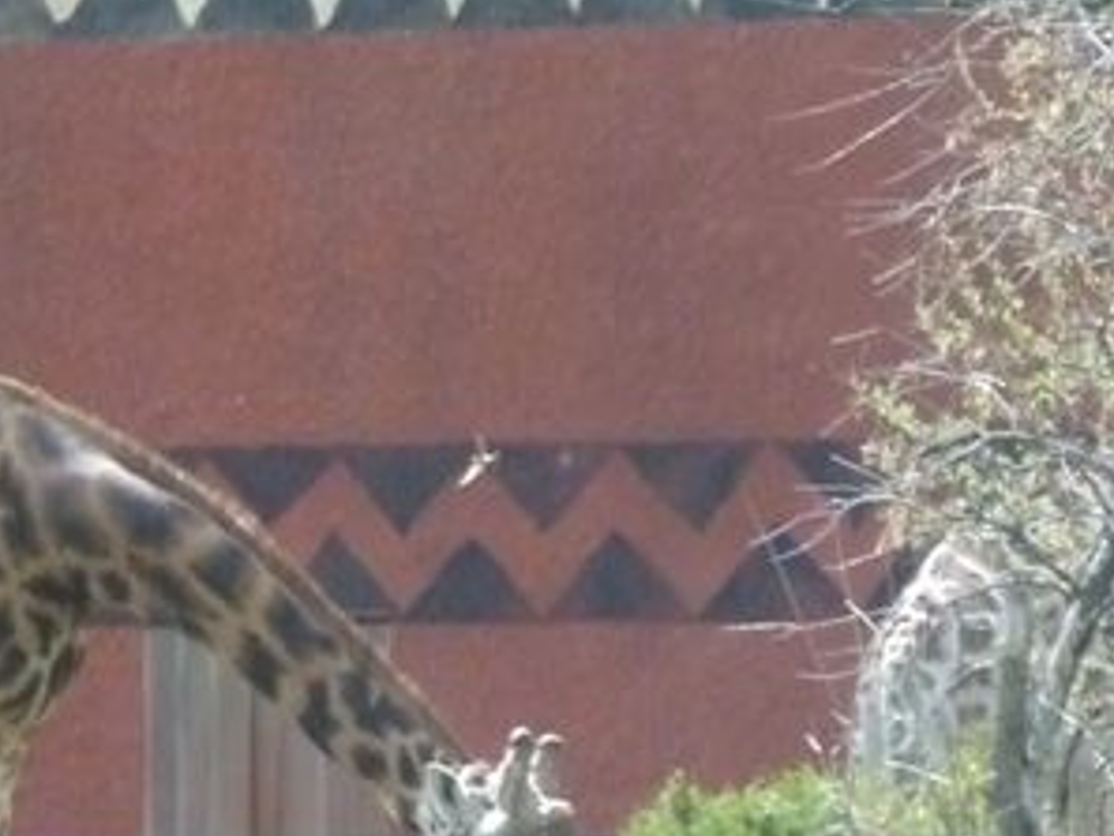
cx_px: 75
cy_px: 690
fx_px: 13876
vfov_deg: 3.5
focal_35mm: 431
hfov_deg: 4.6
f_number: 5.9
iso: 1600
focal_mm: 36
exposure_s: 1/1300
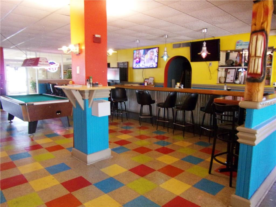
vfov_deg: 56.8
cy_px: 104
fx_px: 191
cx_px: 138
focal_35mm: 24
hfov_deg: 71.6
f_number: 3.3
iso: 400
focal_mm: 4.3
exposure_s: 1/15
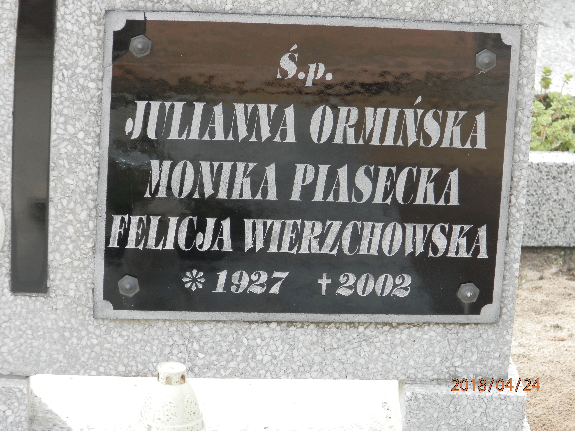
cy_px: 216
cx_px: 288
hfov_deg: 12.9
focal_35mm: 153
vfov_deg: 9.7
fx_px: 2541
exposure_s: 1/100
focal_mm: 27.4
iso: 200
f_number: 4.9
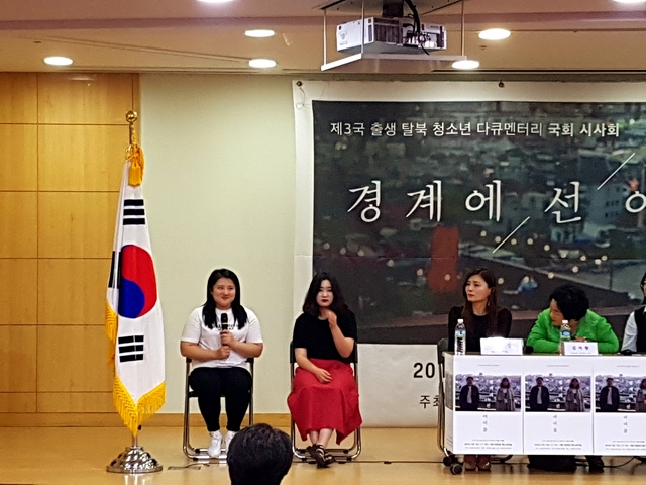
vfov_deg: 53.1
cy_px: 242
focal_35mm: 26
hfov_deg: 67.3
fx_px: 485
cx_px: 323
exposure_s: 1/60
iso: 160
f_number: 1.7
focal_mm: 4.2
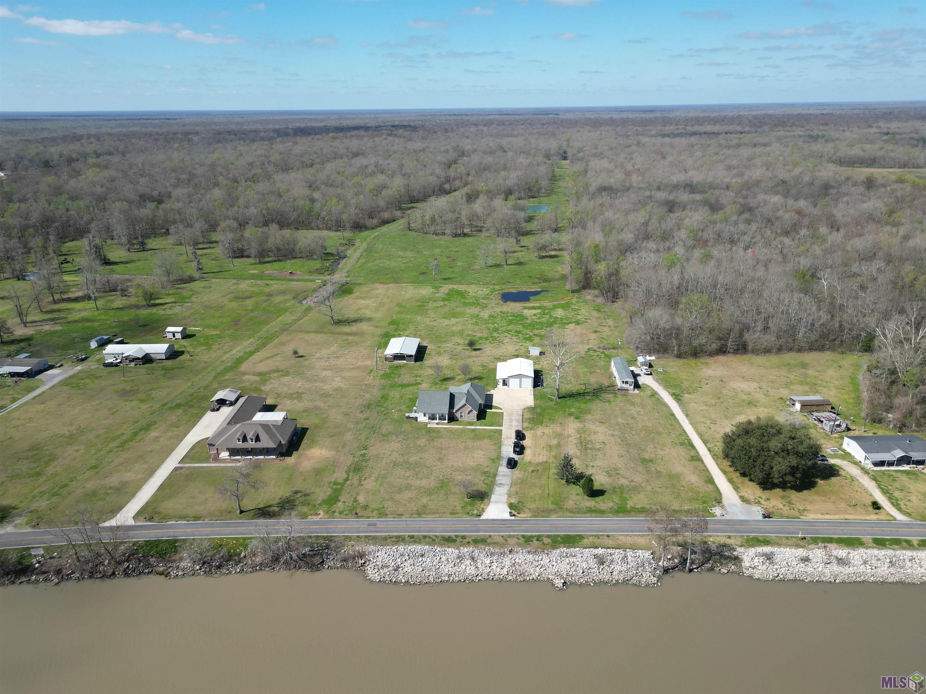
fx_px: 642
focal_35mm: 24
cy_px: 347
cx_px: 463
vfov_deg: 56.8
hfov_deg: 71.6
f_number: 1.7
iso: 100
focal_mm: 6.72
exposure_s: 1/2000
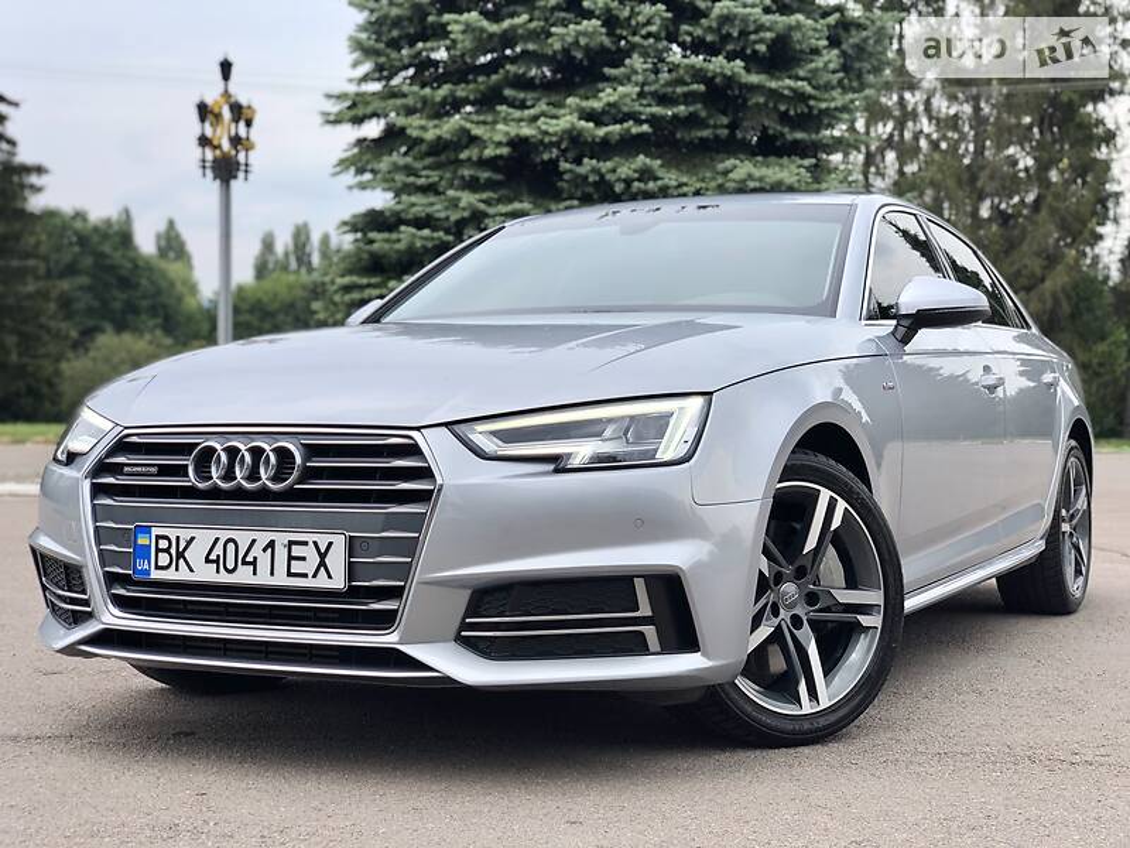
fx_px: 1697
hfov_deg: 36.8
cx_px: 565
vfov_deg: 28.0
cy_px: 424
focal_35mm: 52
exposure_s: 1/274
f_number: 2.4
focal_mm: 6
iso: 16
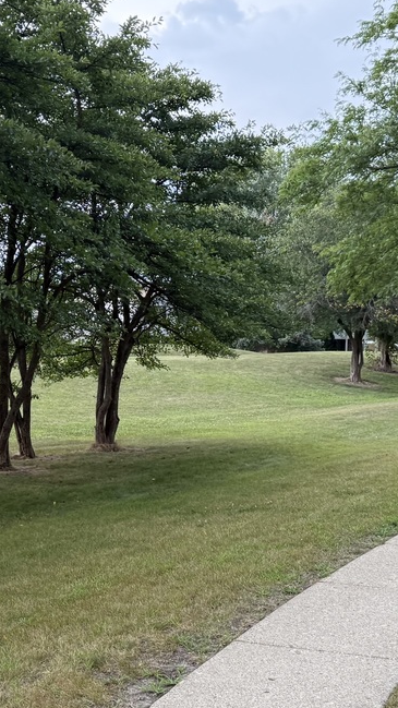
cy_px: 444
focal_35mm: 58
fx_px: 1088
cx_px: 15
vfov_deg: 35.8
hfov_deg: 20.2
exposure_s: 1/197
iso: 200
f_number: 1.78
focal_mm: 6.76
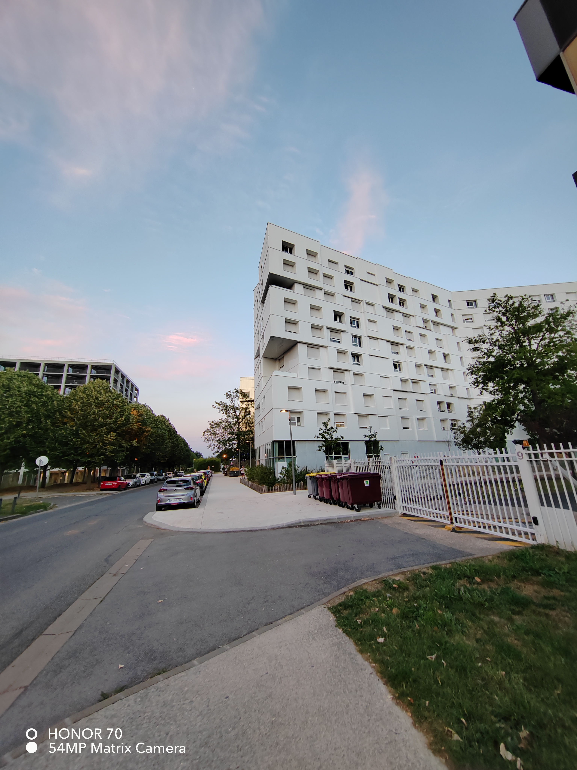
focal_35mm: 13
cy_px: 385
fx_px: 289
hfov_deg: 89.9
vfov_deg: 106.2
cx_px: 288
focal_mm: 2.16
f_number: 2.2
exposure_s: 1/50
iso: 245
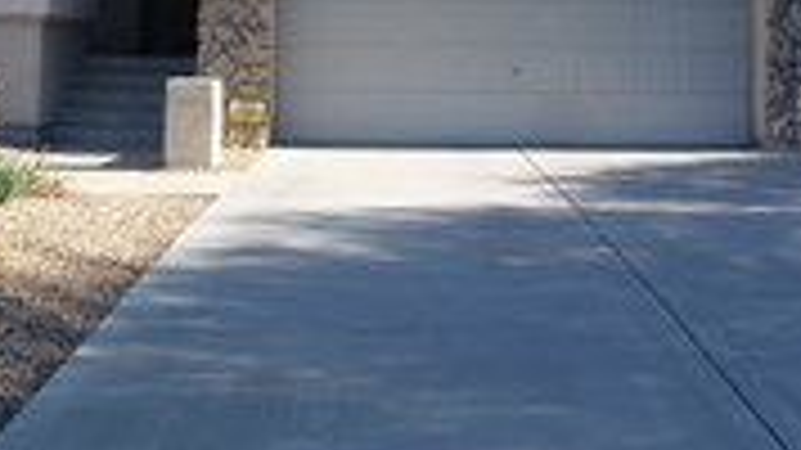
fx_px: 1125
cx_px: 428
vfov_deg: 21.8
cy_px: -4
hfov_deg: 39.2
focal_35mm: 53
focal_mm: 4.3
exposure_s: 1/400
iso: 100
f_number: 4
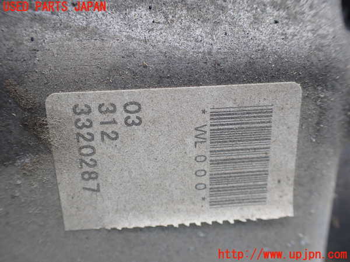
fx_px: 303
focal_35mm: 30
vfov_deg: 46.8
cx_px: 175
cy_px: 131
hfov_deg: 60.0
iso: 100
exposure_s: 1/125
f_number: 2.3
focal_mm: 5.4
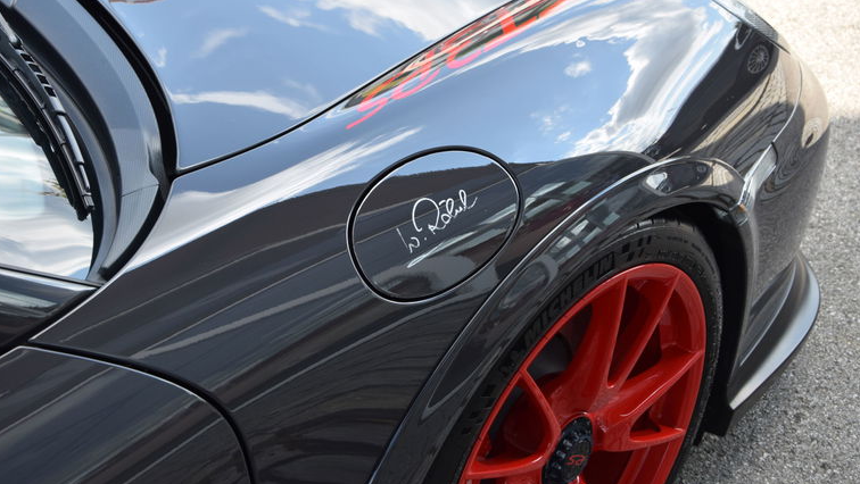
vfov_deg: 18.0
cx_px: 427
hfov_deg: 31.4
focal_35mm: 67
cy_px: 216
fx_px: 1529
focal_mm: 42
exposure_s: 1/250
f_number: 8
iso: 400
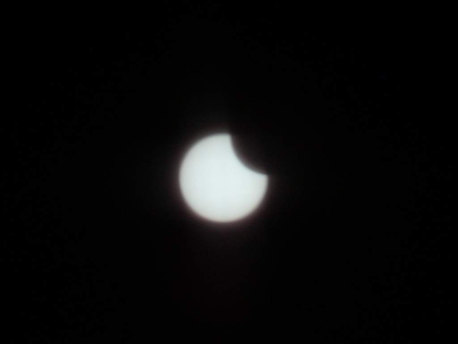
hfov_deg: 5.5
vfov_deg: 4.1
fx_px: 4750
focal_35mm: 359
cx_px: 229
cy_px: 172
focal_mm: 75.9
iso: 100
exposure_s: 1/2000
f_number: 11
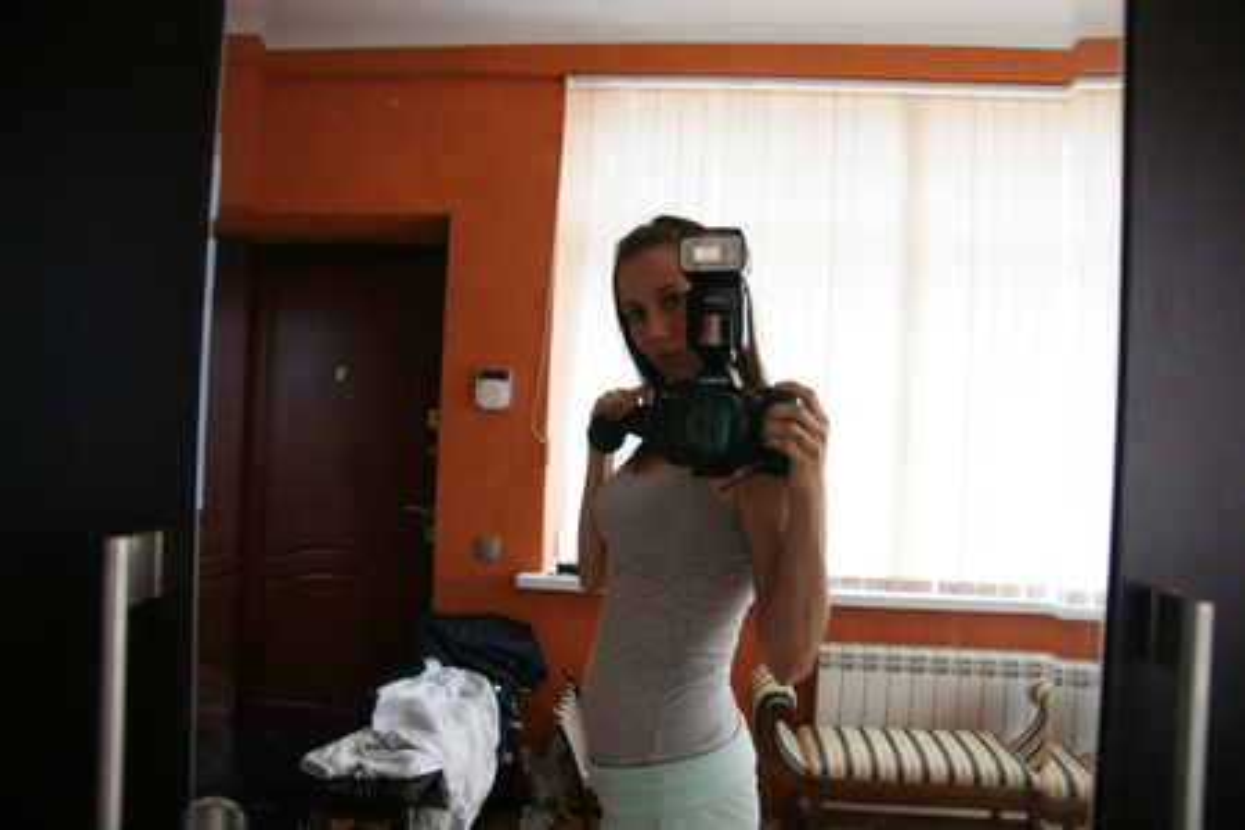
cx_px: 622
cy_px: 415
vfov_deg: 53.1
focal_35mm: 24
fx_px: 830
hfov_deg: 73.7
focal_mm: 16
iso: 320
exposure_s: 1/30
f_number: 3.5
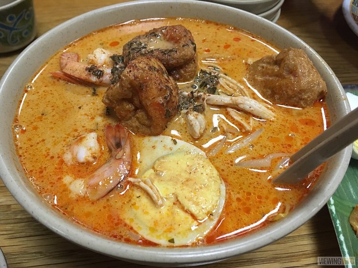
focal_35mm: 29
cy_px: 134
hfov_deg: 61.6
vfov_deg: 48.3
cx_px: 179
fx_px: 300
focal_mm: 4.15
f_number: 2.2
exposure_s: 1/30
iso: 200
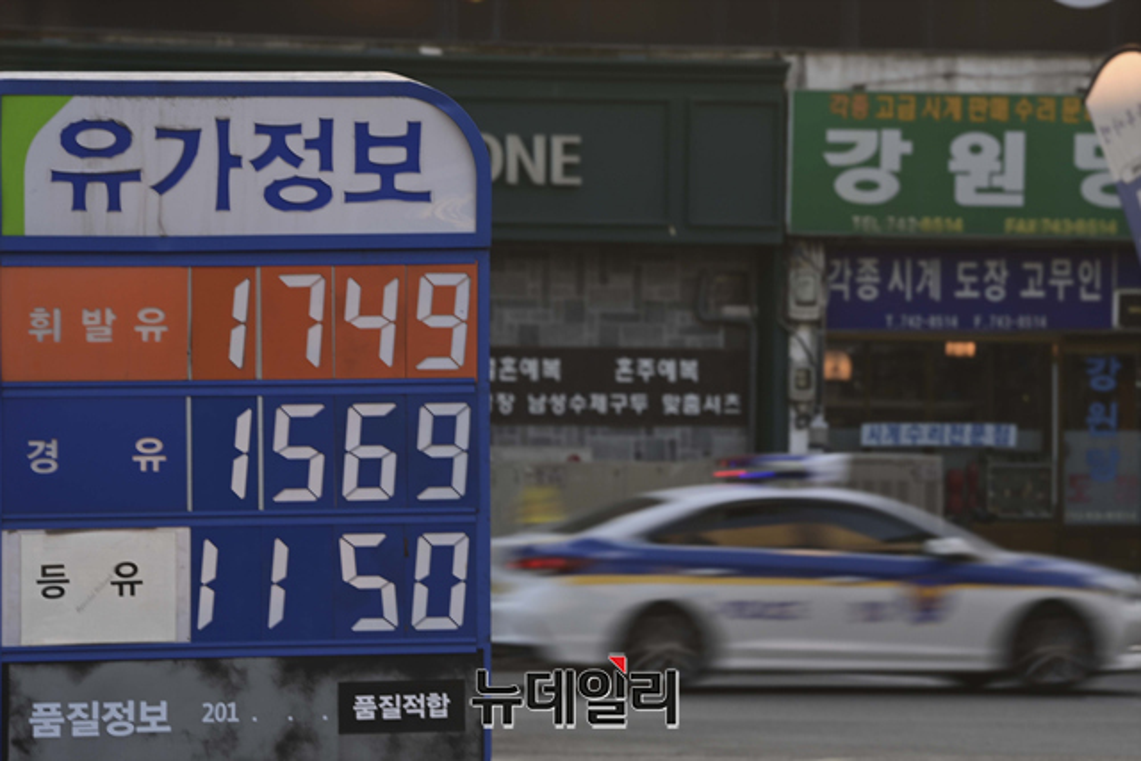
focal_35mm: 290
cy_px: 380
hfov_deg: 7.1
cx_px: 570
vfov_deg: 4.7
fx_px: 9193
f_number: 16
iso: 200
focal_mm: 290
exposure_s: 1/25
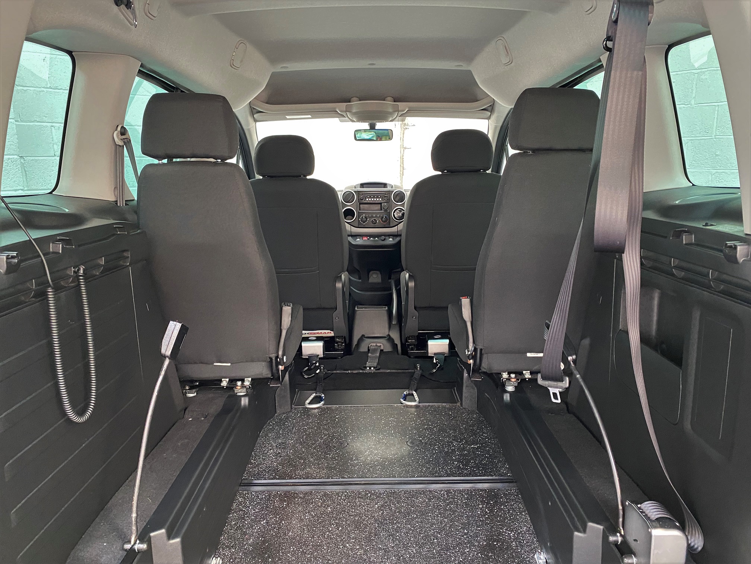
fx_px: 564
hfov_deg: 67.3
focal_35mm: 26
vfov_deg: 53.1
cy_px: 282
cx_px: 376
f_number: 1.8
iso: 400
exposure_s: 1/33
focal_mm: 4.25
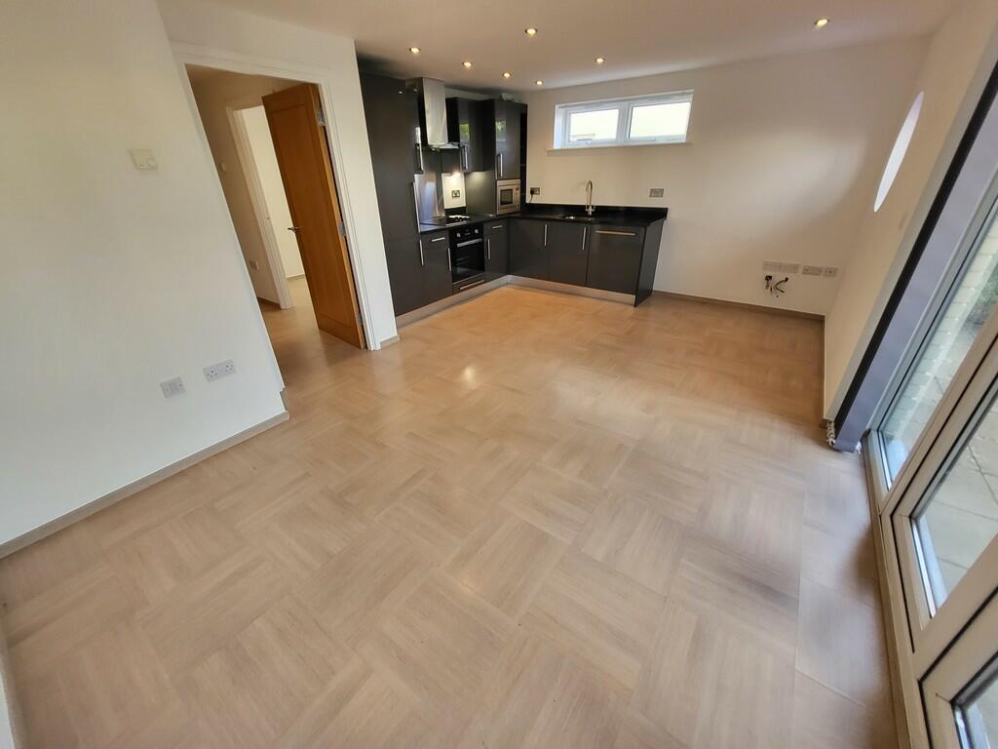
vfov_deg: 89.9
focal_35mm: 13
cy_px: 374
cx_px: 499
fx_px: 375
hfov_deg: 106.2
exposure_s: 1/50
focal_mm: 1.74
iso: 100
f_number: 2.2
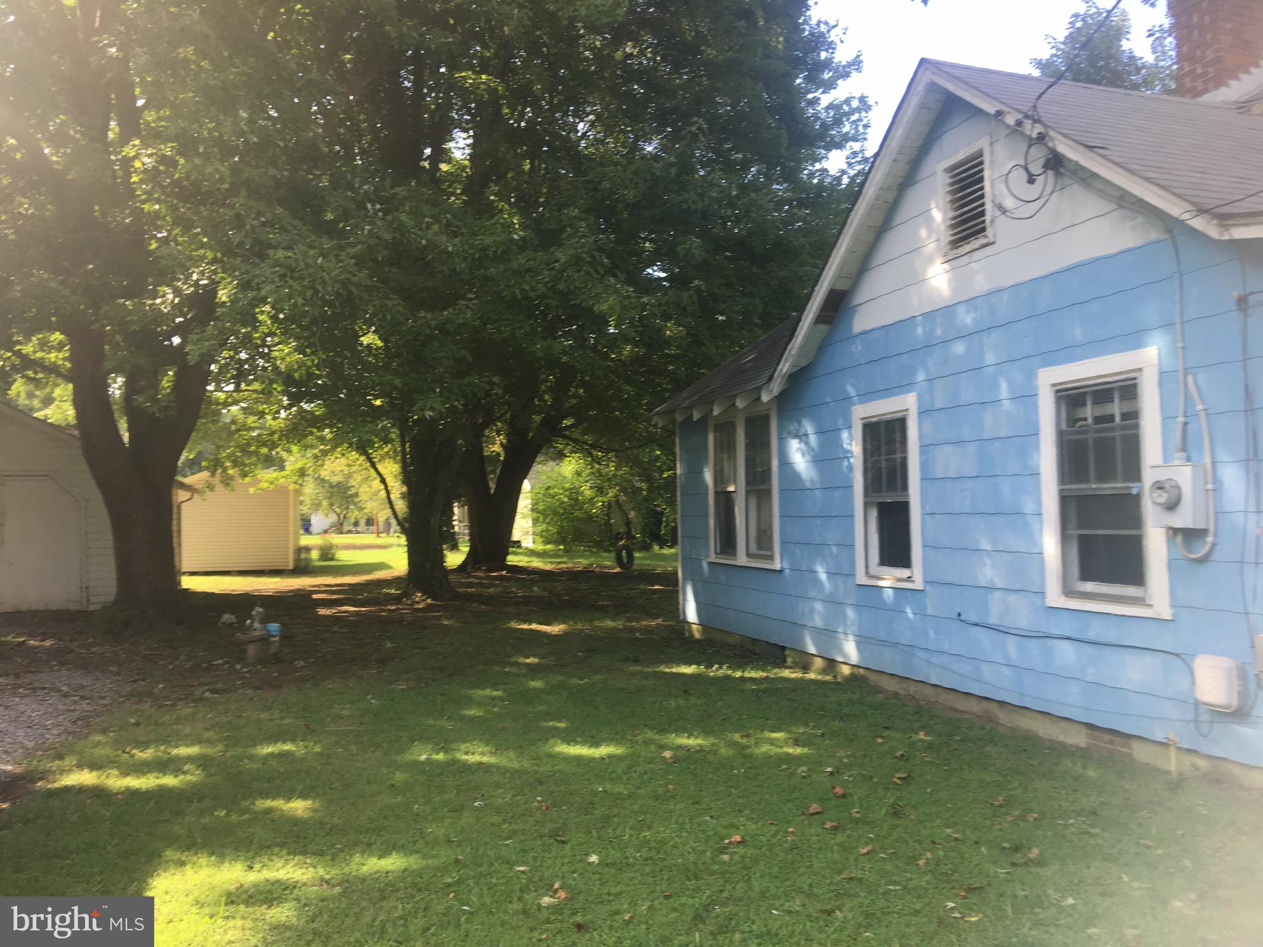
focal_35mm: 29
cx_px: 632
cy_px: 474
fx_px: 1058
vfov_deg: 48.2
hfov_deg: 61.7
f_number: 2.2
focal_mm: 4.15
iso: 25
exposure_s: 1/198
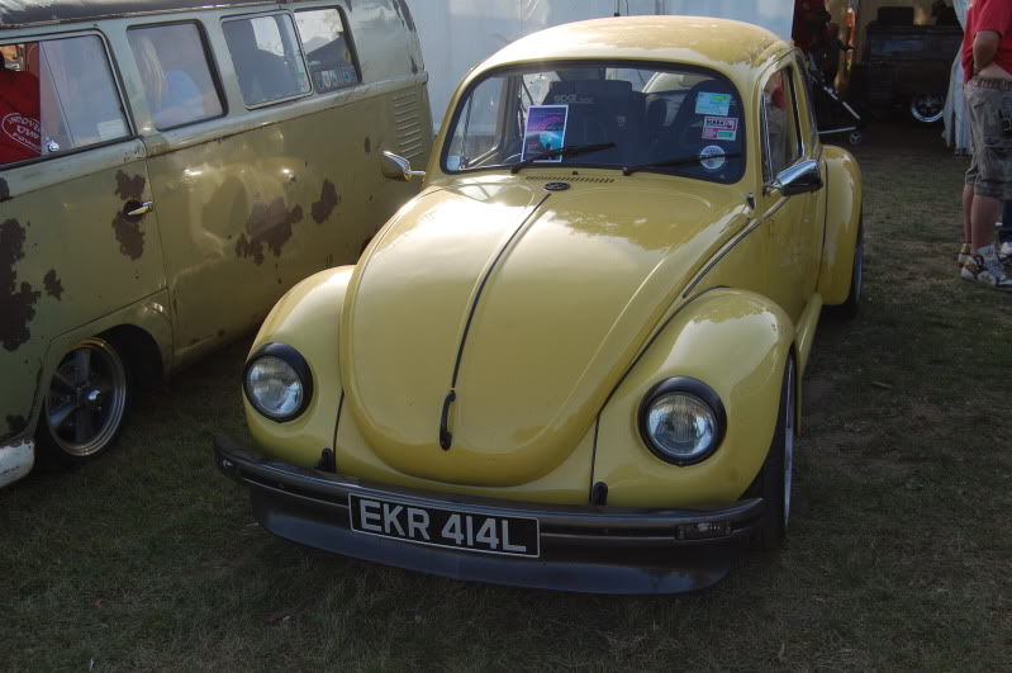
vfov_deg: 34.1
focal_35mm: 39
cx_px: 506
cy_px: 336
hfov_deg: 49.6
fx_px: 1095
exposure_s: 1/250
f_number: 8
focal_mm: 26
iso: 200
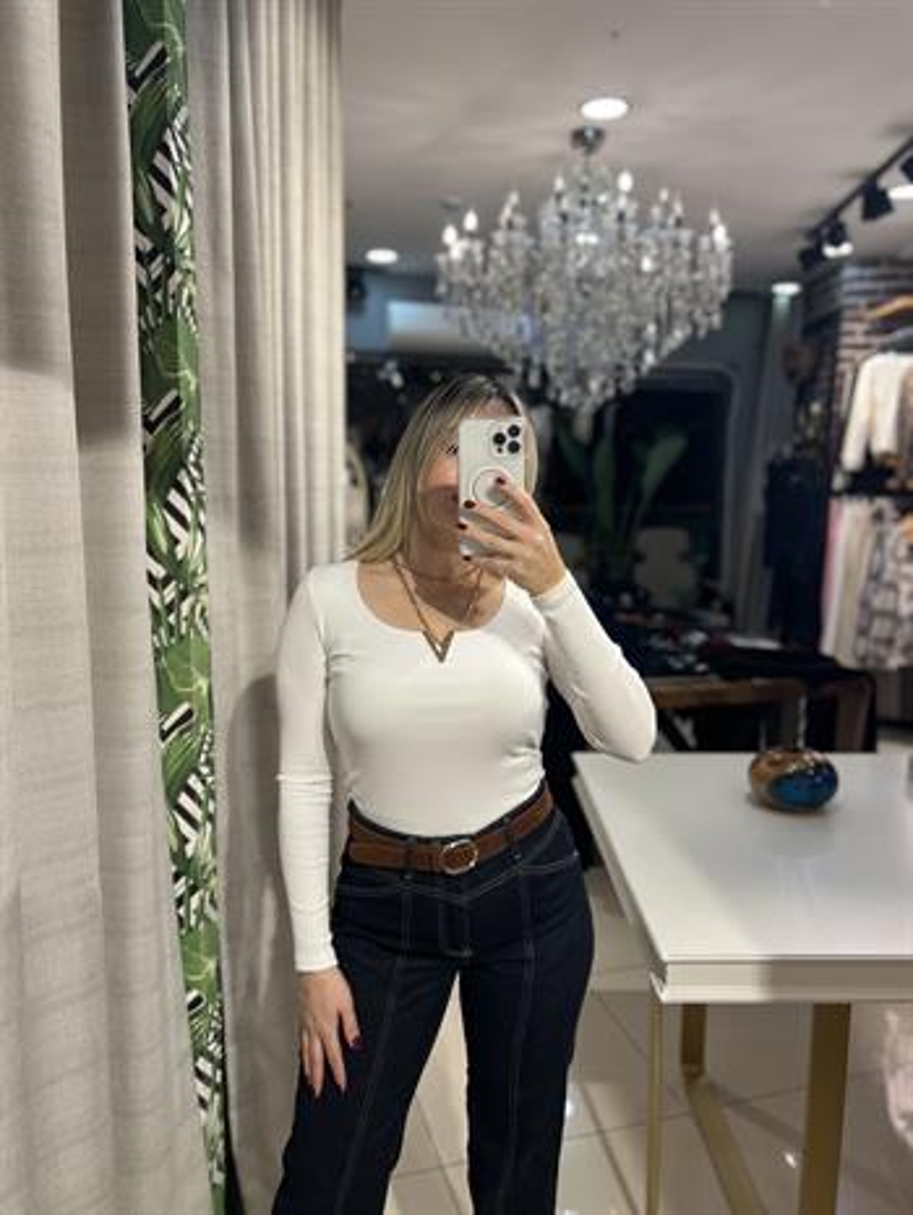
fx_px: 914
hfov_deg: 53.1
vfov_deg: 67.3
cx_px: 456
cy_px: 608
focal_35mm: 26
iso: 40
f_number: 1.5
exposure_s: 1/100
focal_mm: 5.7
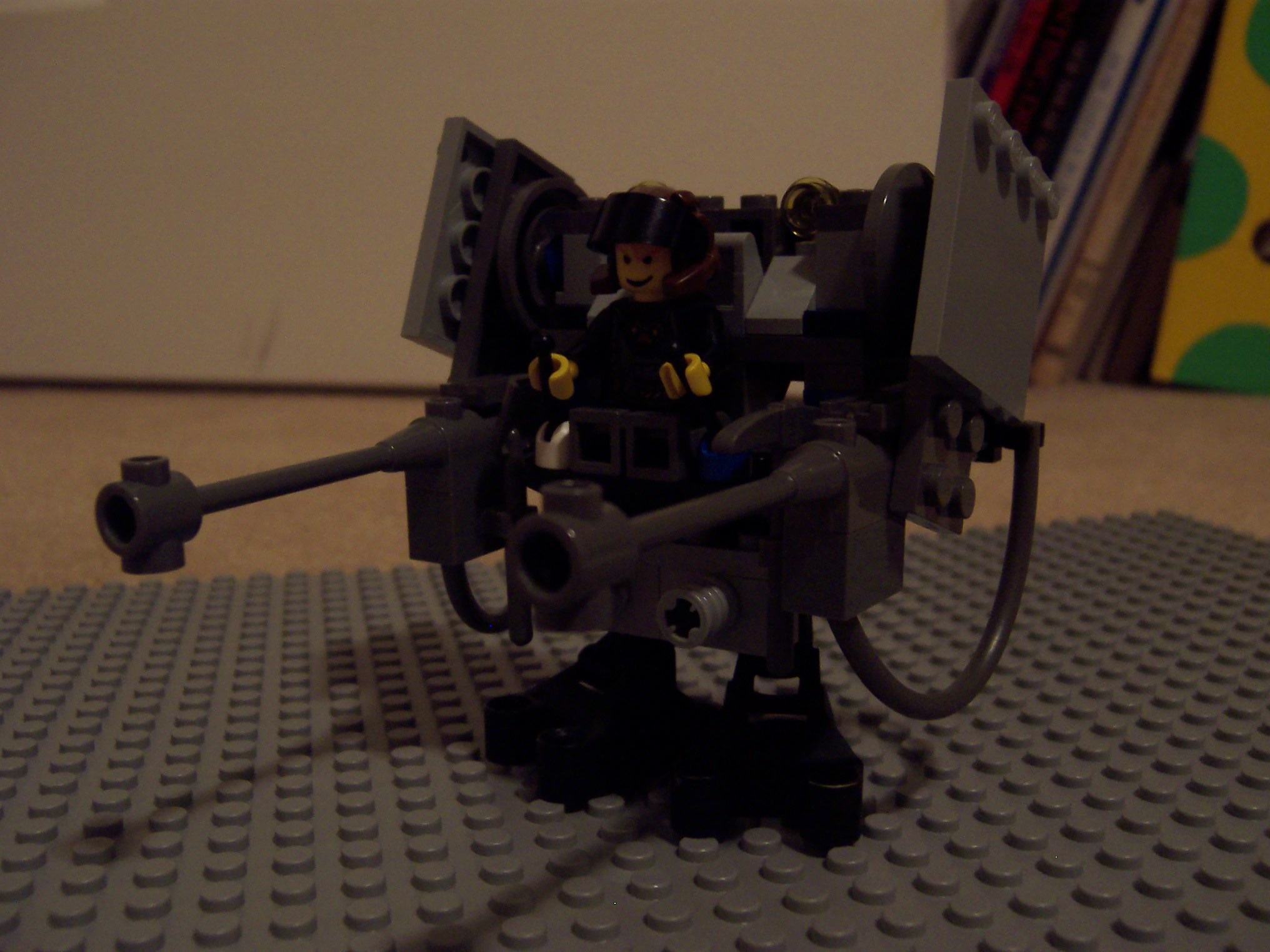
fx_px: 1321
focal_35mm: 36
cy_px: 476
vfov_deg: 39.7
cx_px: 635
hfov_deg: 51.4
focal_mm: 5.6
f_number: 2.8
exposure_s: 1/8
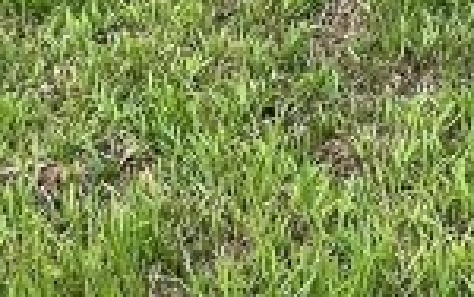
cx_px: 465
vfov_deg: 10.8
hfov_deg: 21.4
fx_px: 1215
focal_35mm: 94
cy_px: -509
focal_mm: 1.57
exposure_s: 1/550
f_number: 1.8
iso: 32
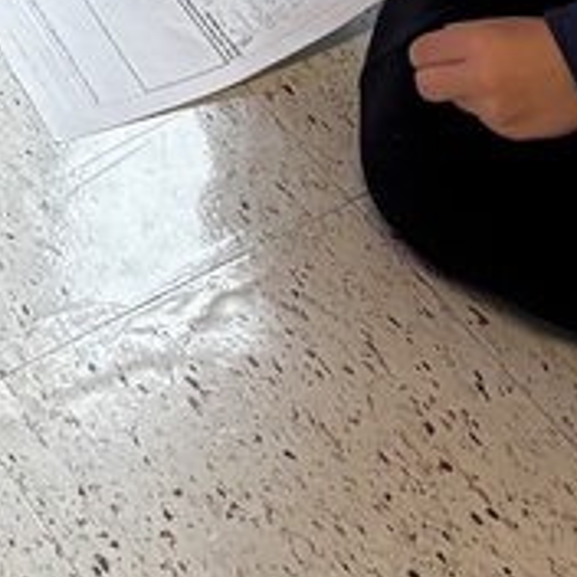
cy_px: -888
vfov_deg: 10.7
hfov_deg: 12.3
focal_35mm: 134
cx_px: -348
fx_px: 2527
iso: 125
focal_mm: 5.96
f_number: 1.6
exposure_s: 1/60
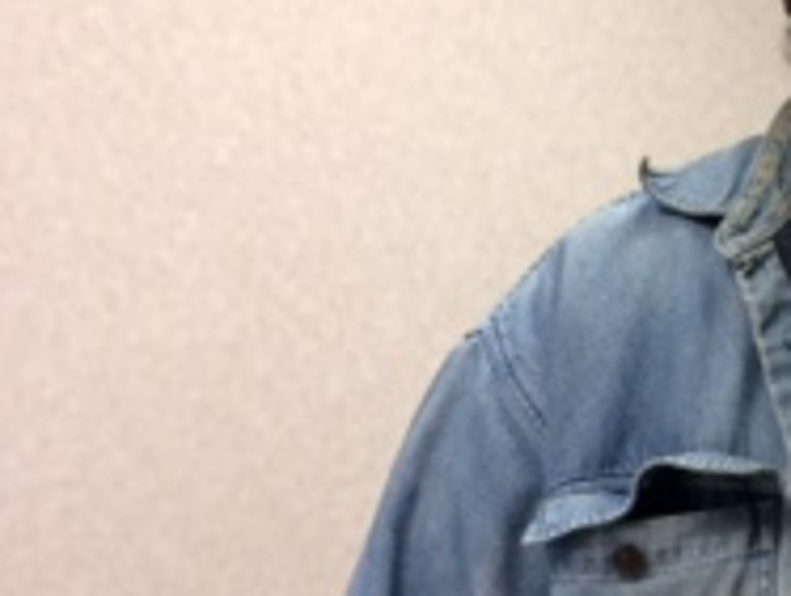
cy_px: 418
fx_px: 2267
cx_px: 1261
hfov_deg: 17.4
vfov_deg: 14.9
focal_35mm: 99
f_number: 2.2
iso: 40
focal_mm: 4.15
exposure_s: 1/30
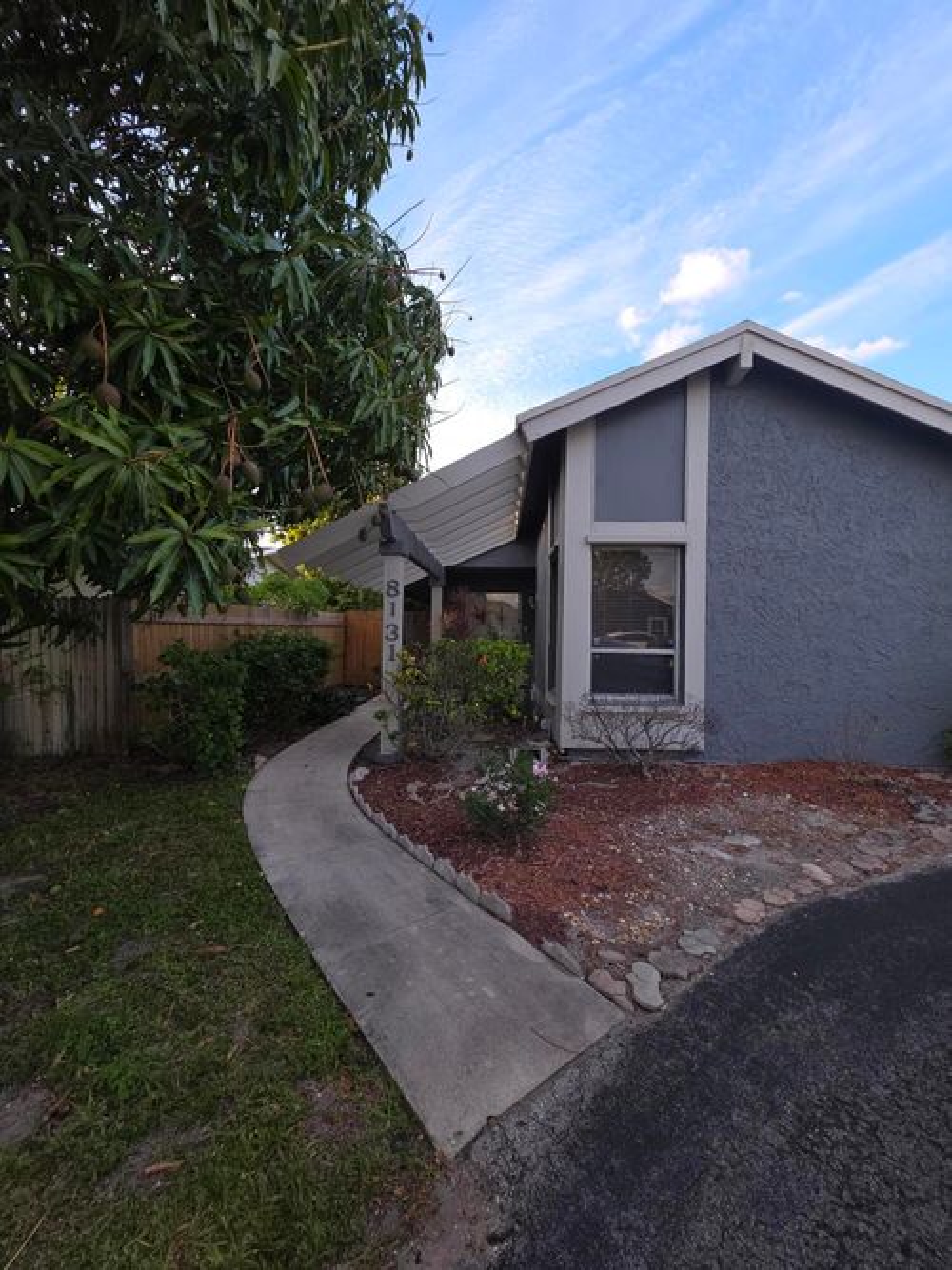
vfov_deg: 106.2
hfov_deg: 89.9
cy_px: 635
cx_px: 476
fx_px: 477
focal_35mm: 13
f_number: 1.9
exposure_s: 1/120
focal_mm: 2.2
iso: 20
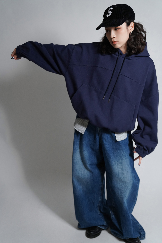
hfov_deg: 30.5
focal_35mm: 44
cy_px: 122
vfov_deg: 44.5
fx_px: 297
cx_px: 81
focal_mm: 44
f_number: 2.8
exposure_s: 1/160
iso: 1600
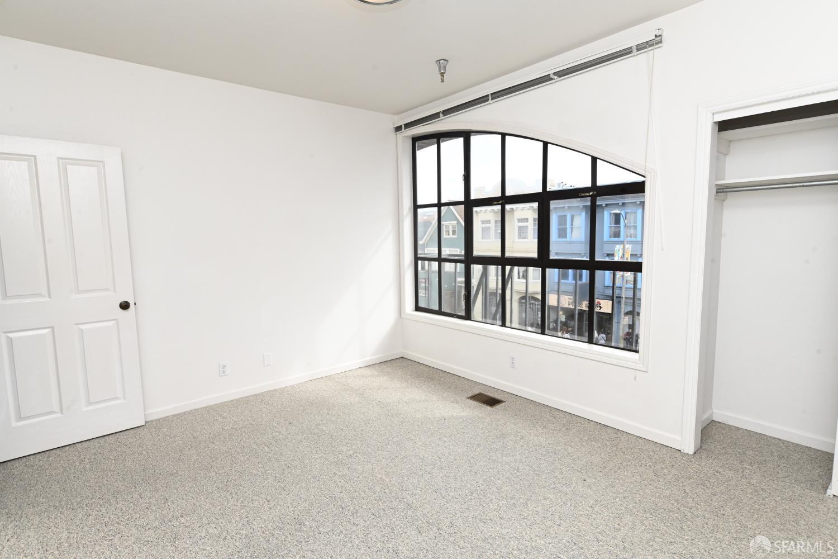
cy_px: 280
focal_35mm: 18
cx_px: 419
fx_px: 419
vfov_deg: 67.4
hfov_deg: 90.0
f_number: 11
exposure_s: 1/200
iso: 640
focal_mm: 18
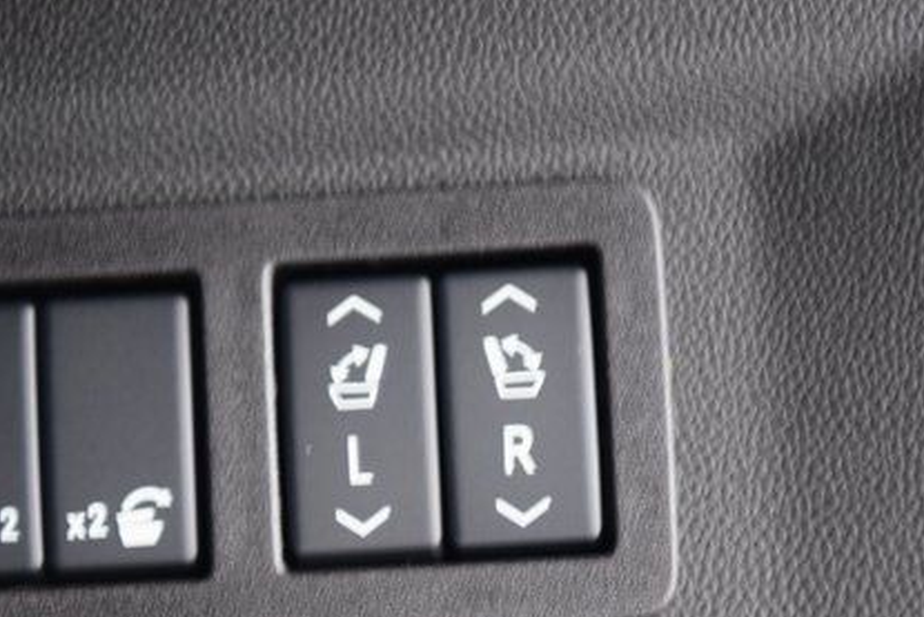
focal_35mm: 162
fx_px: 4159
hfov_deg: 12.7
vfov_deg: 8.5
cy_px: 451
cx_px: 367
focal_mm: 70
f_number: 2.8
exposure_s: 1/4
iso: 1600
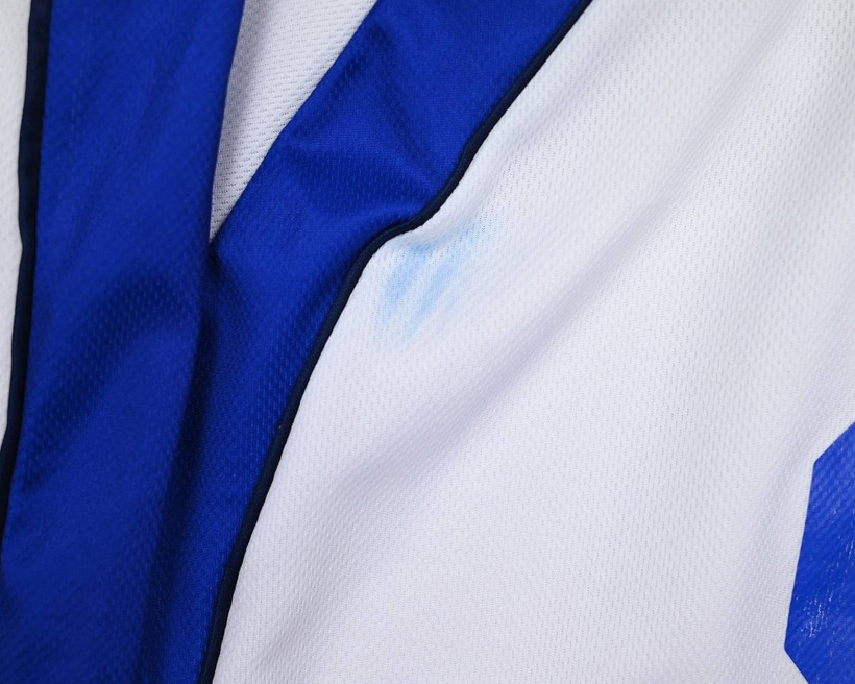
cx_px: 426
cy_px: 347
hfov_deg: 39.5
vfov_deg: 32.1
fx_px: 1189
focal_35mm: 47
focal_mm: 41
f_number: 5.6
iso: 200
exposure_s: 1/200
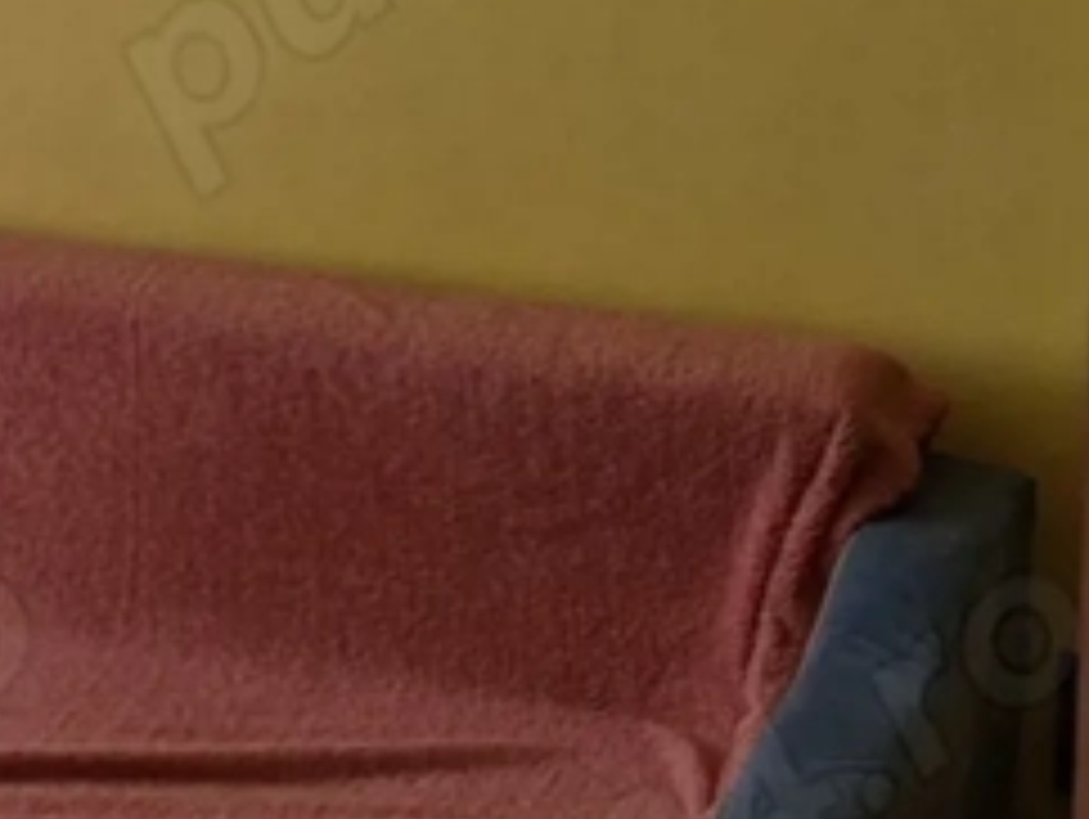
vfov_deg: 15.1
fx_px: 2992
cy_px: -140
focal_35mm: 95
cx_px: -981
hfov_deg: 16.5
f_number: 1.8
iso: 50
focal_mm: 5.54
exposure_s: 1/356
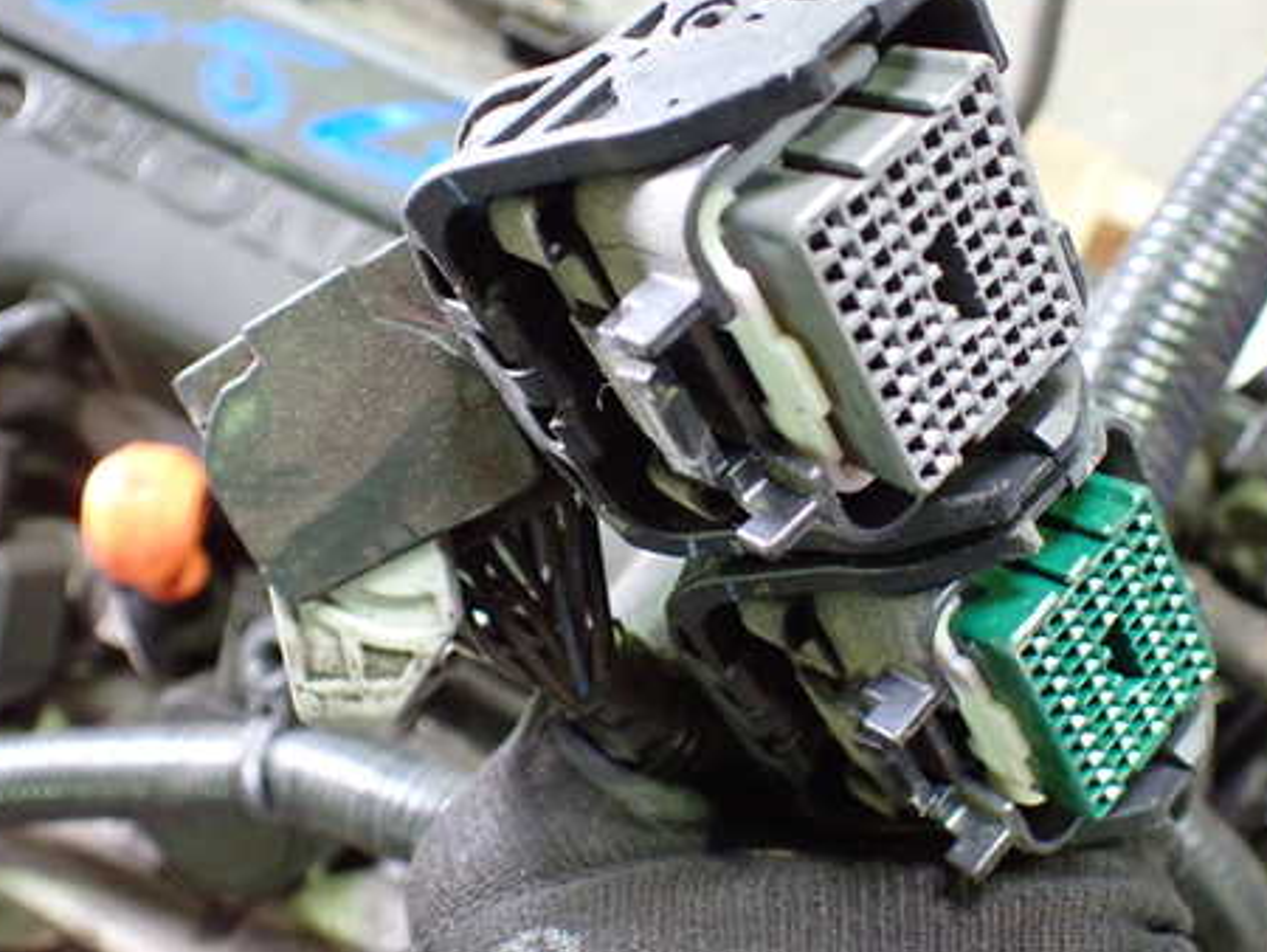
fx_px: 1465
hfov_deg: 46.7
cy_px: 459
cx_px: 712
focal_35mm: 40
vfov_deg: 36.0
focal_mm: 5.4
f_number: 2.3
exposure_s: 1/30
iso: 1000
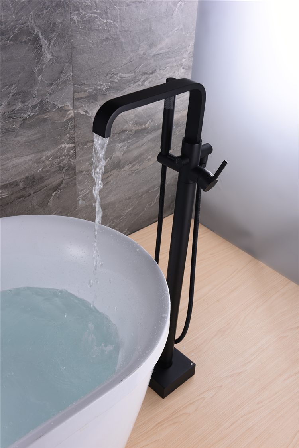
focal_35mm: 44
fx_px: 547
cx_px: 150
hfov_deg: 30.5
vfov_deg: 44.5
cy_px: 224
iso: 64
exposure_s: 1/160
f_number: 9
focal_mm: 44
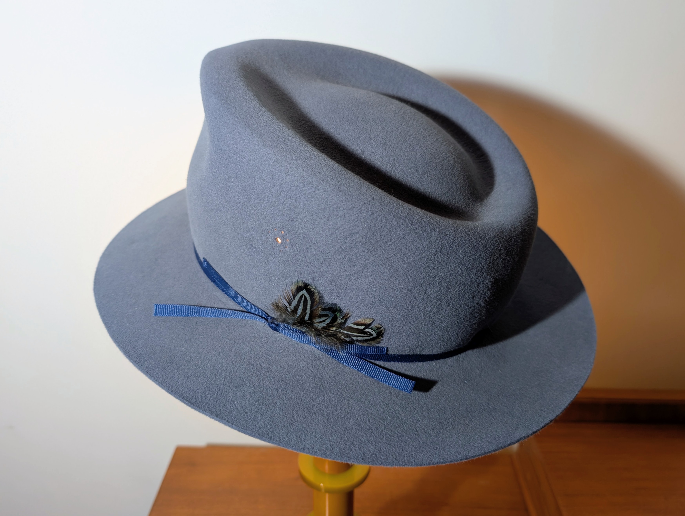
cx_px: 342
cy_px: 258
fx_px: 476
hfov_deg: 71.5
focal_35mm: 24
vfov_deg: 56.9
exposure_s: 1/54.2
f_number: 1.68
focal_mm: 6.9
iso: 77
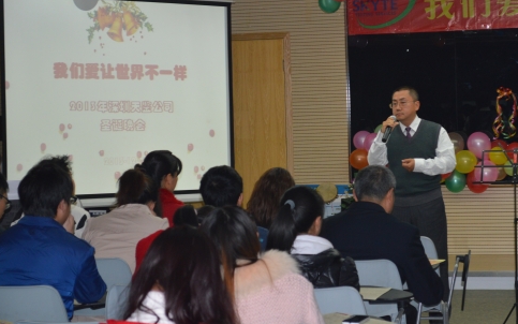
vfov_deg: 14.4
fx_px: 1285
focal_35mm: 91
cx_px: 295
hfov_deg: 22.8
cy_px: 120
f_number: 5.6
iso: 560
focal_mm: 48
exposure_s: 1/60
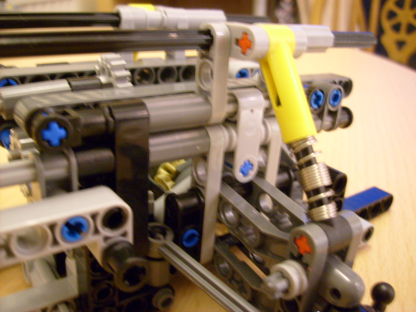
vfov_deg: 40.7
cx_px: 208
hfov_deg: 52.6
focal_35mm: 35
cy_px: 156
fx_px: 421
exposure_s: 1/3
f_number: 2.8
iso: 200
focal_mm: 5.8
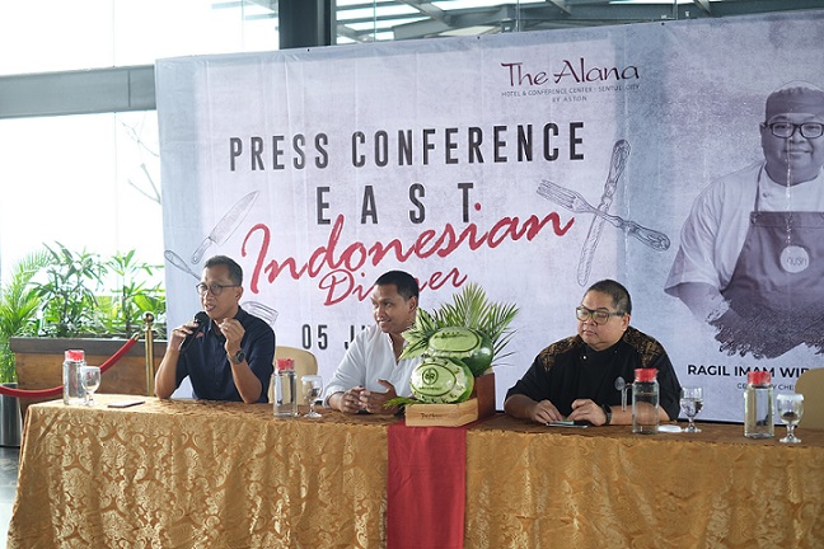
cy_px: 274
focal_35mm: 53
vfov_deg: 25.5
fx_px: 1213
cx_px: 412
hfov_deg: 37.5
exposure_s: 1/200
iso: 640
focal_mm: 35
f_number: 2
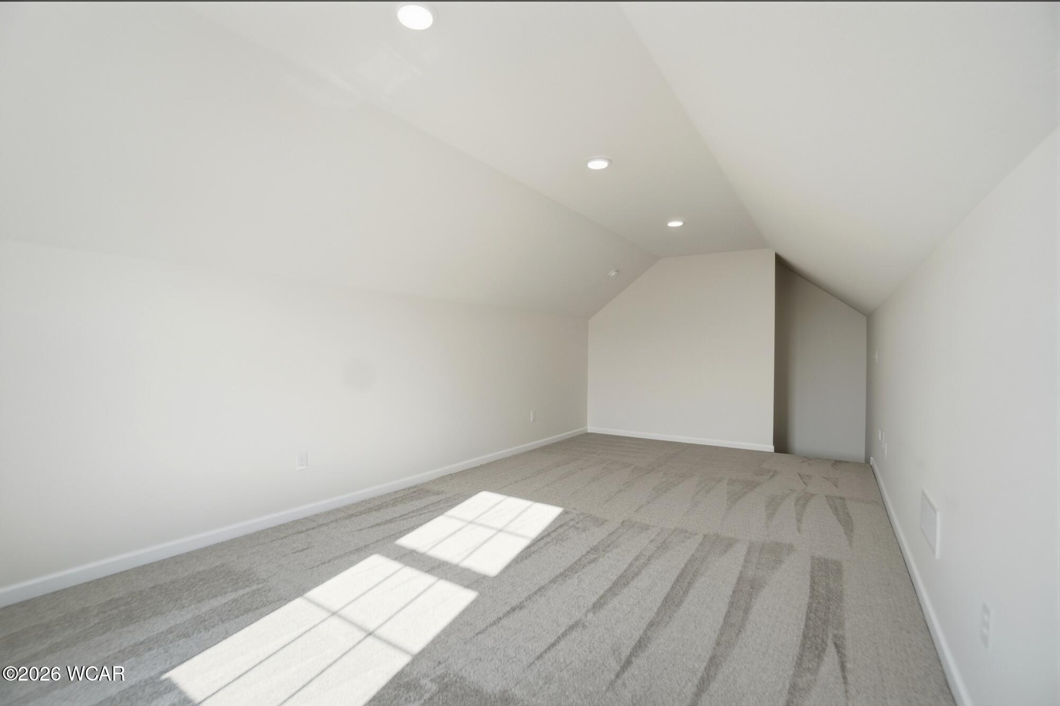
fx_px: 441
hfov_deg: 100.4
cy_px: 353
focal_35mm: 15
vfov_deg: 77.3
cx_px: 530
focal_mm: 10
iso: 125
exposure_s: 1/1000
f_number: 5.6
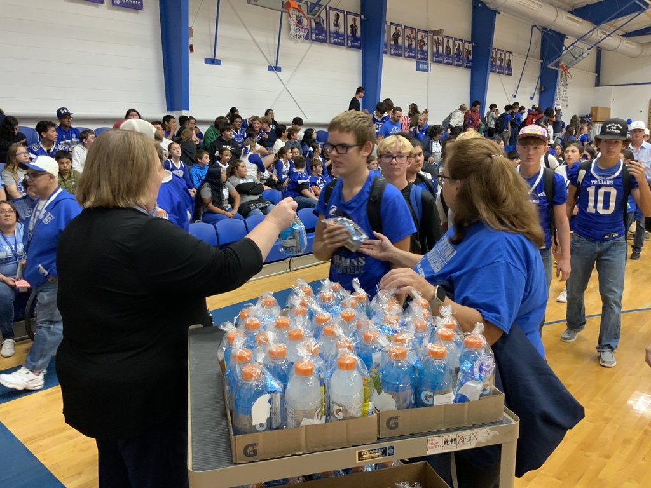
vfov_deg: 48.2
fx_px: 545
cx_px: 326
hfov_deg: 61.7
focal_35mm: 29
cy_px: 244
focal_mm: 3
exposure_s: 1/60
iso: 125
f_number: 1.8
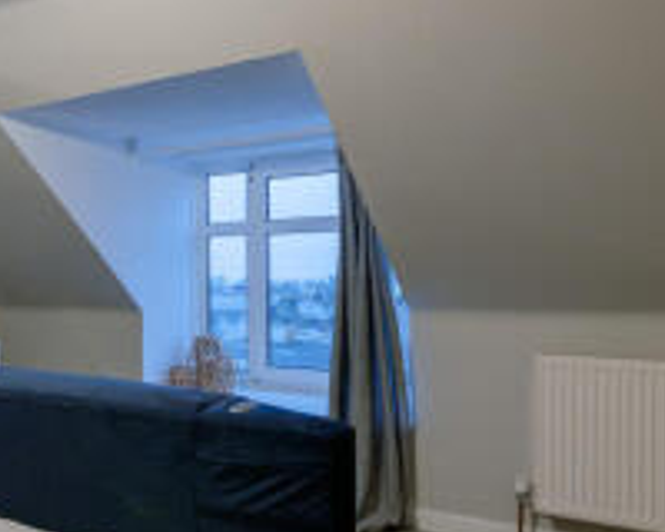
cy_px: 274
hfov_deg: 43.5
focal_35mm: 38
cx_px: 57
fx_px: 748
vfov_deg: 39.2
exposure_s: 1/10
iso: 1000
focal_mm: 17
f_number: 8
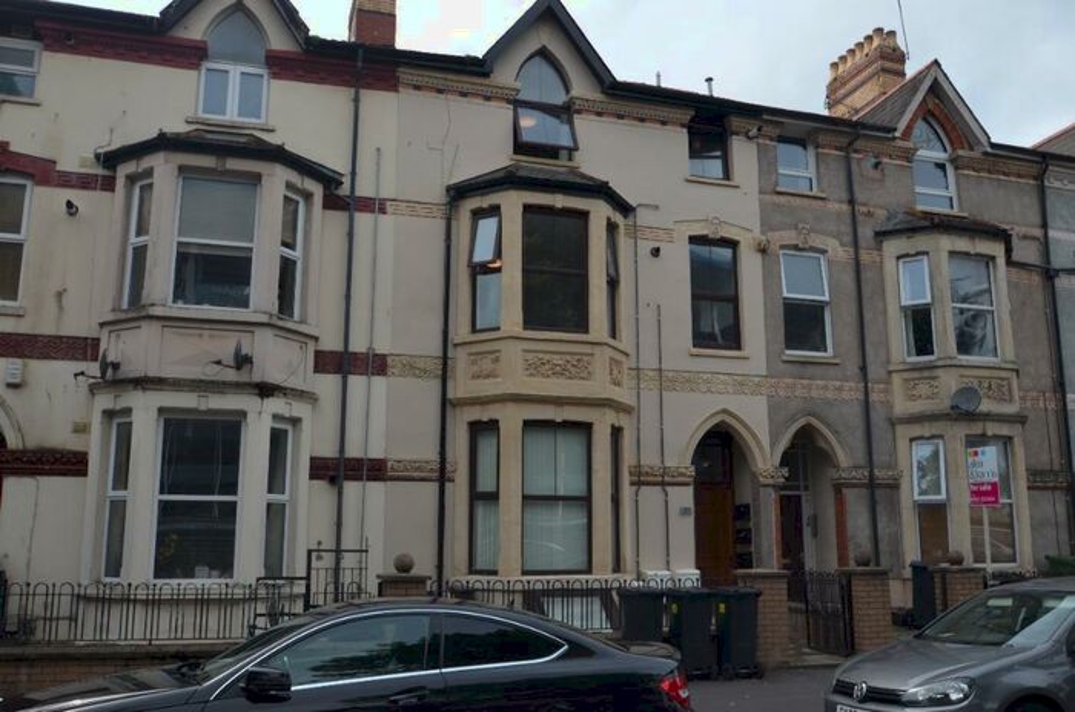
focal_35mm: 30
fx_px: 894
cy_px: 356
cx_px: 538
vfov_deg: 43.4
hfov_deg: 62.0
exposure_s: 1/250
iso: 125
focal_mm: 20
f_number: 8
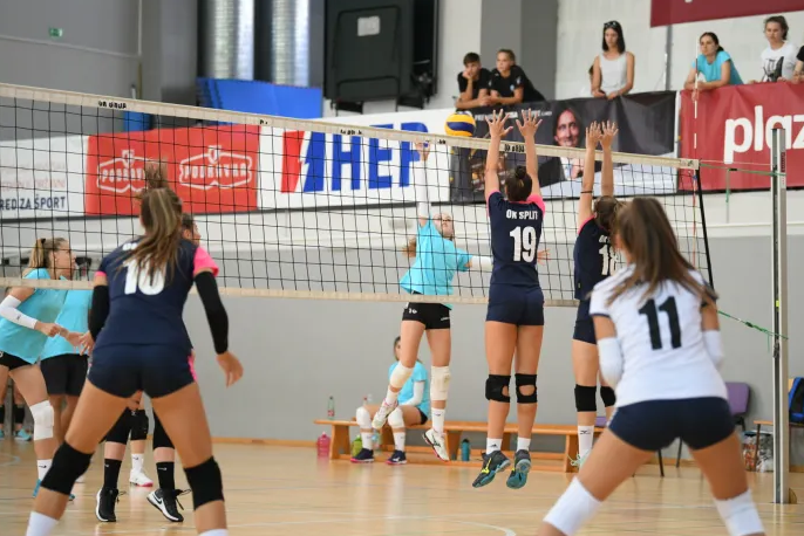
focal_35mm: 113
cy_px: 273
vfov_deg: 12.1
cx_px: 430
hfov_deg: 18.1
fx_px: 2525
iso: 2500
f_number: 2.8
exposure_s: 1/400
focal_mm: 102
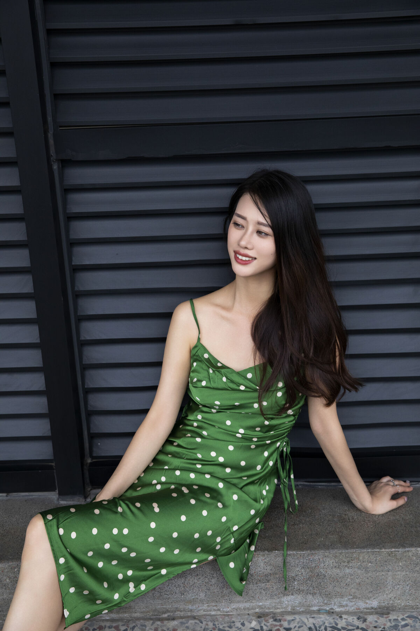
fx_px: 857
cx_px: 210
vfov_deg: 40.3
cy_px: 316
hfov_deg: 27.5
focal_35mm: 49
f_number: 6.3
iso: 1600
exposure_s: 1/160
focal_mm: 50
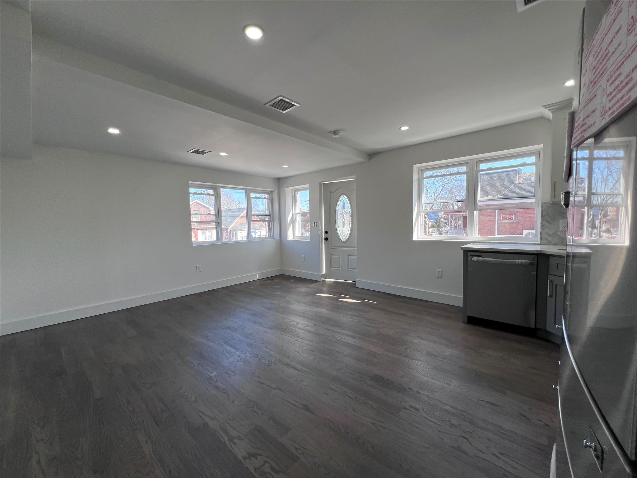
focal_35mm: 13
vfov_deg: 89.9
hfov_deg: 106.2
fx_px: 239
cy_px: 239
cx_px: 318
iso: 32
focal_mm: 1.57
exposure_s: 1/194
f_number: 1.8
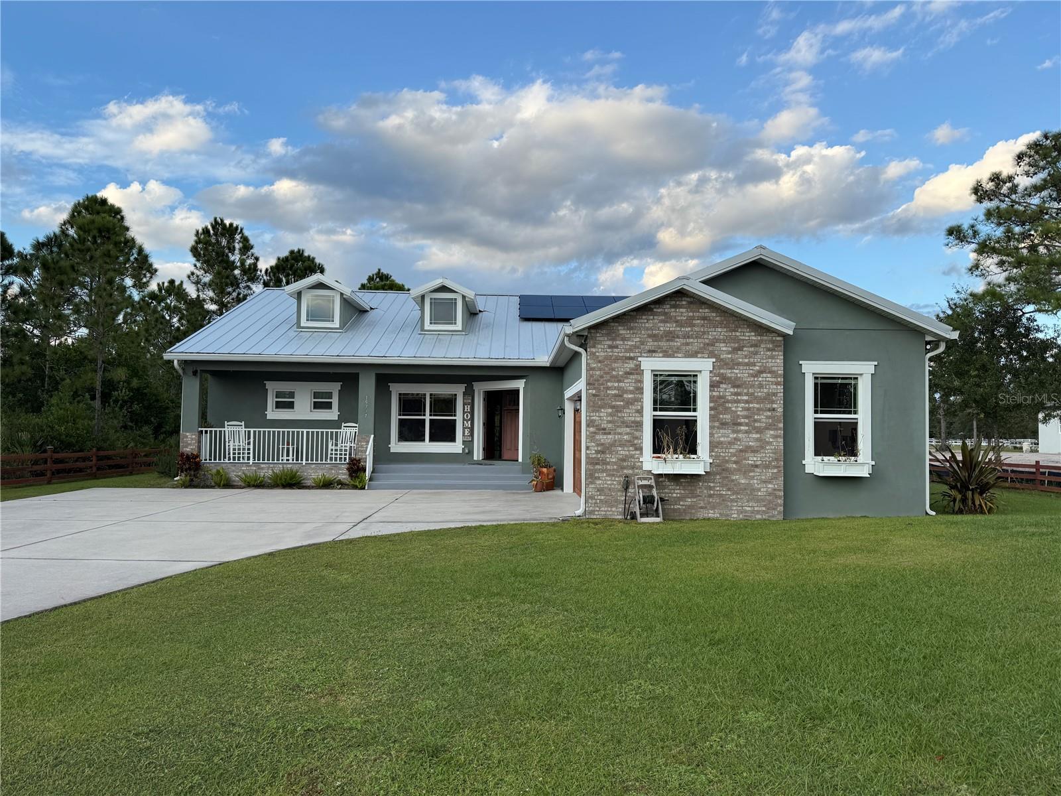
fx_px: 736
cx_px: 530
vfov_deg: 56.8
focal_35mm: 24
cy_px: 398
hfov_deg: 71.6
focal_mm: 6.76
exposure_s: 1/1271
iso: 80
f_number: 1.78
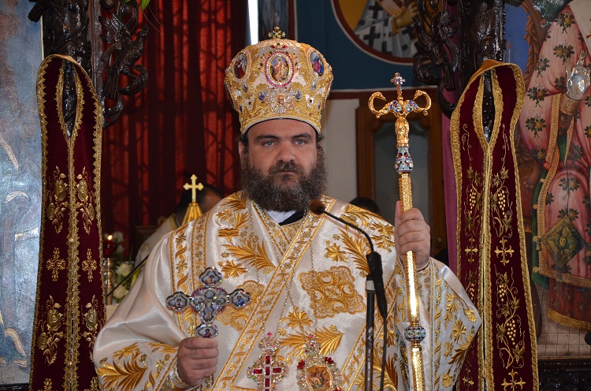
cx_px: 296
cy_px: 196
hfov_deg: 17.1
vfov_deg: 11.4
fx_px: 1965
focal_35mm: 120
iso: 800
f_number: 5.3
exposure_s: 1/60
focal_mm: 80
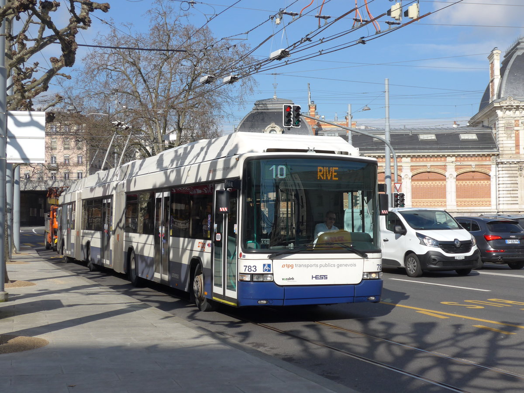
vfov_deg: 26.6
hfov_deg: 34.9
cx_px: 262
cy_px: 196
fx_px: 833
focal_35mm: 55
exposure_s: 1/1300
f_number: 3.4
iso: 80
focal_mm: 11.3
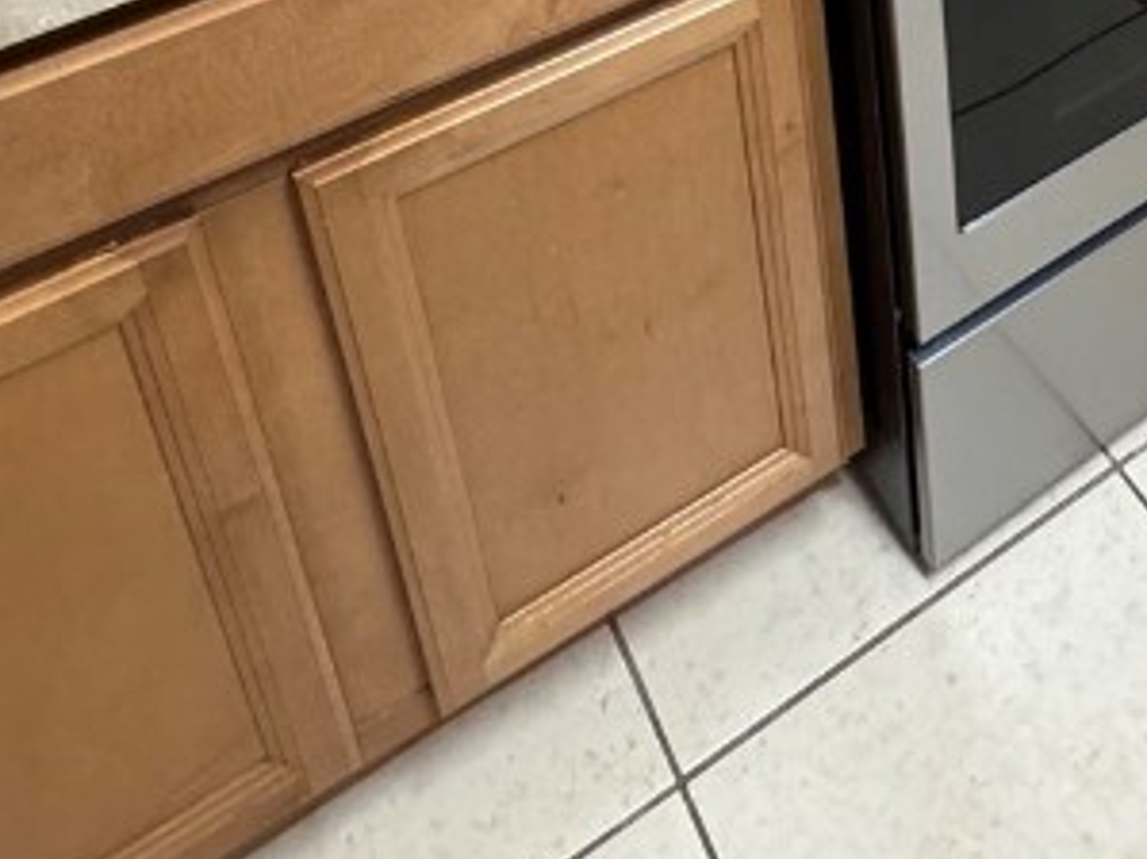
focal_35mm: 48
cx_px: 1013
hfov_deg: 37.3
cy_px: -533
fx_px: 1590
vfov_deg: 22.7
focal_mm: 2.22
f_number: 2.2
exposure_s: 1/60
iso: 400
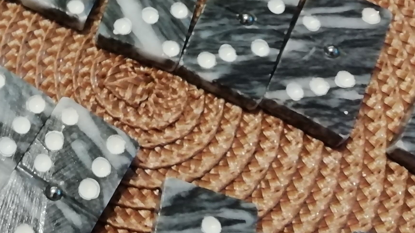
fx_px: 748
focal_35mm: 68
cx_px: 13
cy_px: -34
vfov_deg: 17.1
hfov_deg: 29.2
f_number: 2.2
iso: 500
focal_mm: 3.46
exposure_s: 1/16.7
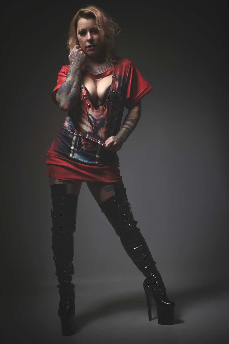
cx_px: 114
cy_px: 172
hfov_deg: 23.8
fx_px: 544
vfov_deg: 35.1
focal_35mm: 57
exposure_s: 1/200
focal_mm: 38
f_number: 18
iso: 100
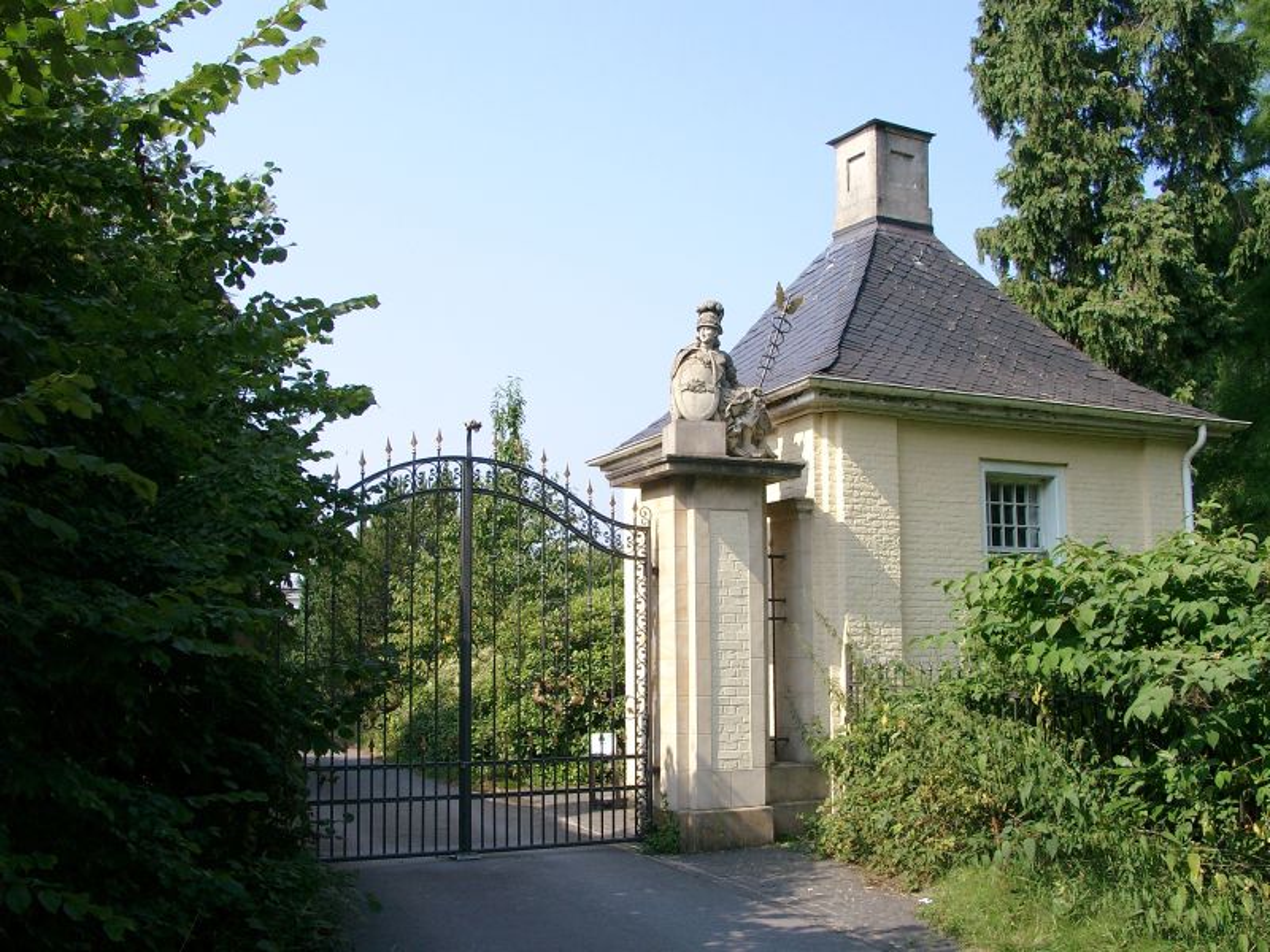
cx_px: 635
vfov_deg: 41.8
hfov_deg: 54.0
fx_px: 1247
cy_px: 476
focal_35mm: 34
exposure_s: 1/430
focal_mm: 7.13
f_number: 4
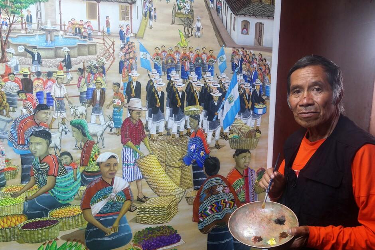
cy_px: 125
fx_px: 313
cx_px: 188
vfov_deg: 43.6
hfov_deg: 61.9
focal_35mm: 30
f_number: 3.5
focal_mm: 20
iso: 400
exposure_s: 1/40
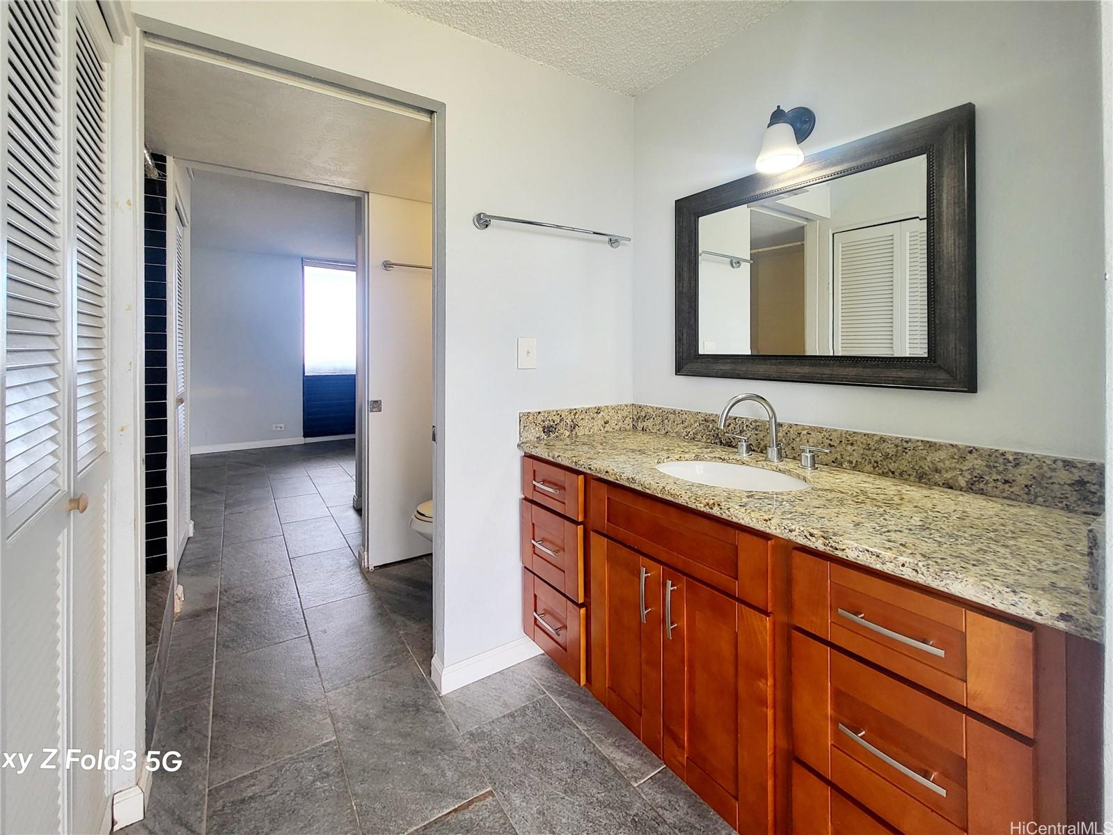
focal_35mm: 13
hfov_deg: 106.2
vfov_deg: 89.9
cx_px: 556
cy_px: 418
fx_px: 418
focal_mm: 1.74
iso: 50
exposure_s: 1/60.2
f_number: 2.2
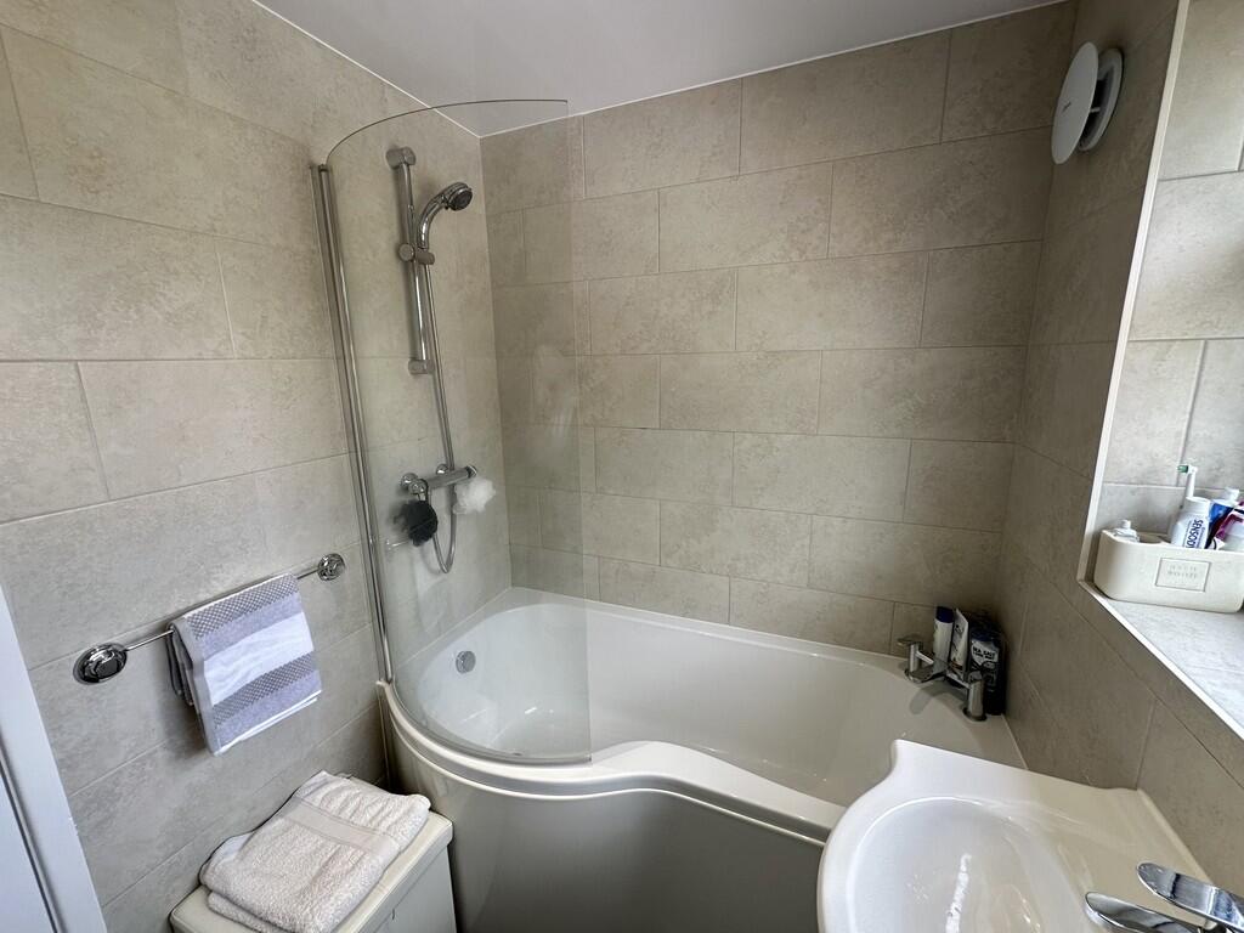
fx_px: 503
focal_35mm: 14
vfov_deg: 85.7
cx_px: 622
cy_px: 466
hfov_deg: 102.1
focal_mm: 2.22
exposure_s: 1/99
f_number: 2.2
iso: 64
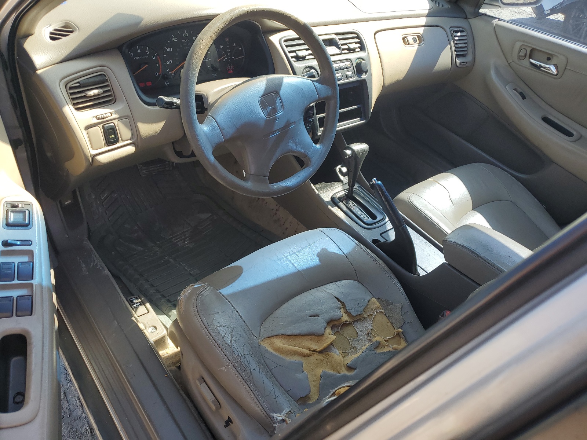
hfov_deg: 67.3
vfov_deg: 53.1
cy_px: 220
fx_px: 441
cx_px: 294
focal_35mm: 26
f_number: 1.5
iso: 50
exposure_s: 1/455
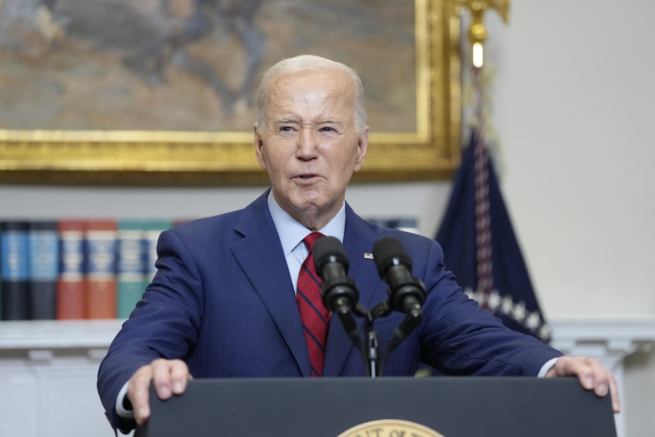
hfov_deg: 16.1
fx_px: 2310
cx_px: 328
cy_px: 218
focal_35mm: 127
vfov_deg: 10.8
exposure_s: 1/200
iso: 2000
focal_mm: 127
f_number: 2.8
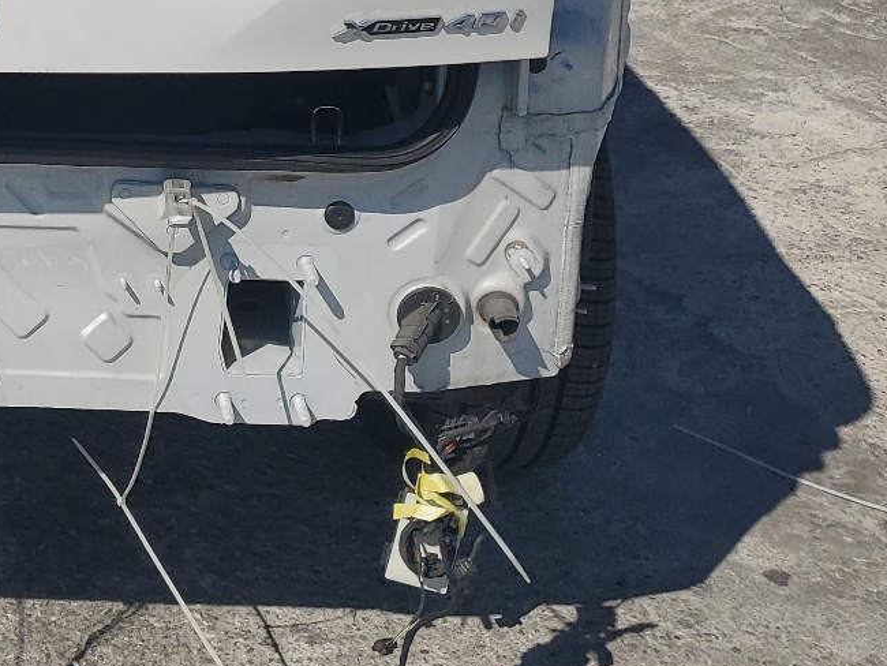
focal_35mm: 64
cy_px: -79
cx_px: -52
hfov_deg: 28.0
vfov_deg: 21.7
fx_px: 1641
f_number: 1.5
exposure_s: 1/10000
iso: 50
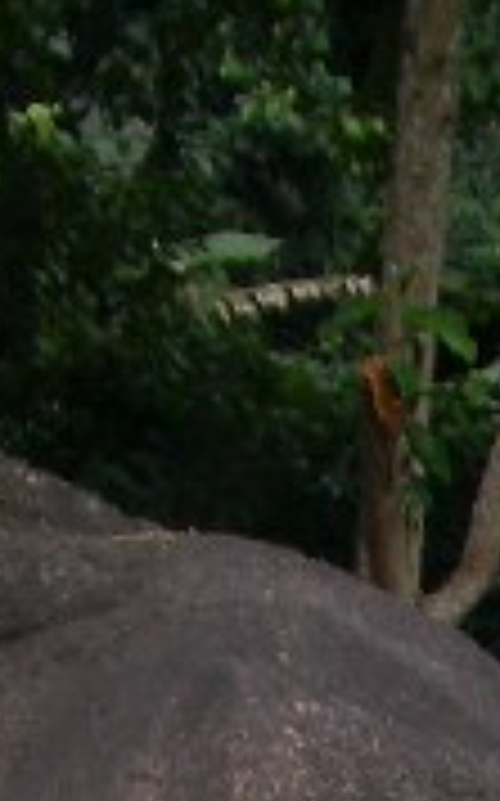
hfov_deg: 6.0
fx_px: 4651
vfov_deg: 9.2
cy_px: 1634
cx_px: 905
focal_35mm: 213
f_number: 2.6
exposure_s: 1/250
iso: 50
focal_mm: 5.8
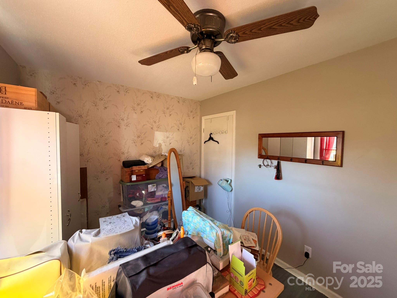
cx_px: 198
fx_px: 161
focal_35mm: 14
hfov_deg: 102.1
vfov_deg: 85.7
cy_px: 149
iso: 320
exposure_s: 1/118
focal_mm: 2.22
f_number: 2.2
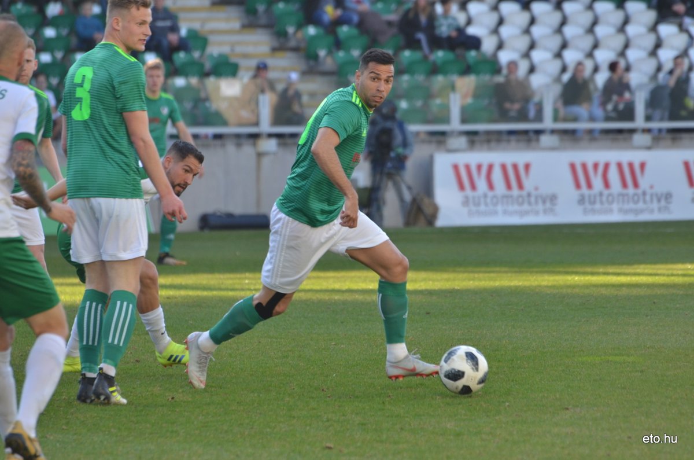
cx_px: 347
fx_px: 6926
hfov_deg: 5.7
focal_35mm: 360
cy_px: 230
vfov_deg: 3.8
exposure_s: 1/640
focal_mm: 240
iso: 320
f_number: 5.3
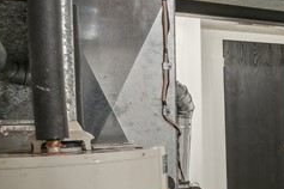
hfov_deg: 18.8
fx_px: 434
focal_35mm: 55
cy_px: 113
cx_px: 582
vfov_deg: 24.6
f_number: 11
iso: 125
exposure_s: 1/1.67
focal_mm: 12
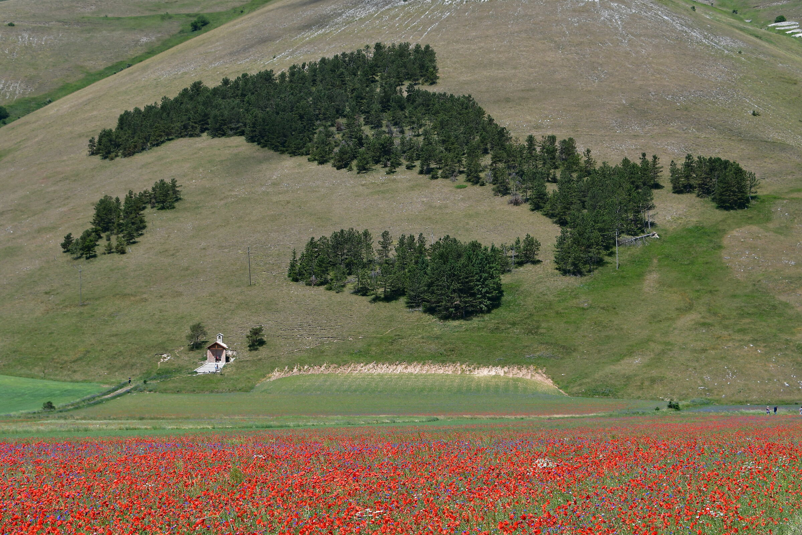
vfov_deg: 18.2
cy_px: 268
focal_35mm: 75
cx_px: 401
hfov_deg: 27.0
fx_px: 1671
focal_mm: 50
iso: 100
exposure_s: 1/250
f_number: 8
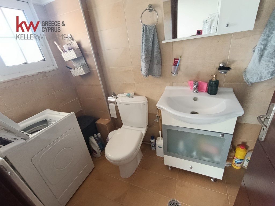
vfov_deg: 81.7
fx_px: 119
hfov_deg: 98.2
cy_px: 103
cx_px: 138
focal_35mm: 15
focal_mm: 1.65
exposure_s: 1/50
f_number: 2.2
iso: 351
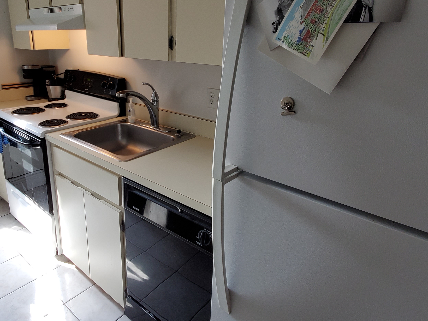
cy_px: 119
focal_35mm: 24
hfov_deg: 71.1
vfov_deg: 56.1
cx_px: 179
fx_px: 297
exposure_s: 1/59
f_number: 2.2
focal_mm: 1.8
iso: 80
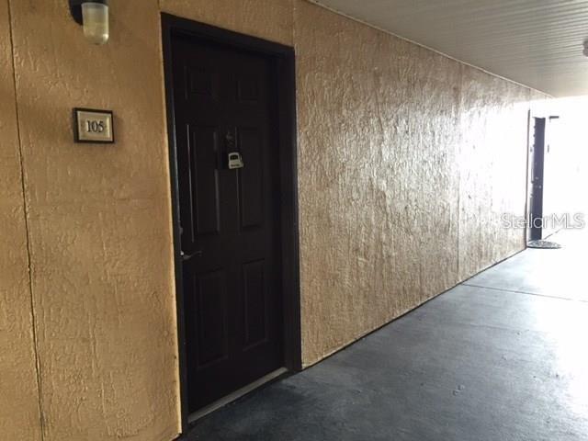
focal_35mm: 29
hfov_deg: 61.7
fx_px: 493
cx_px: 294
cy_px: 220
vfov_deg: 48.2
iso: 125
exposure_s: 1/30
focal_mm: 4.15
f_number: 2.2
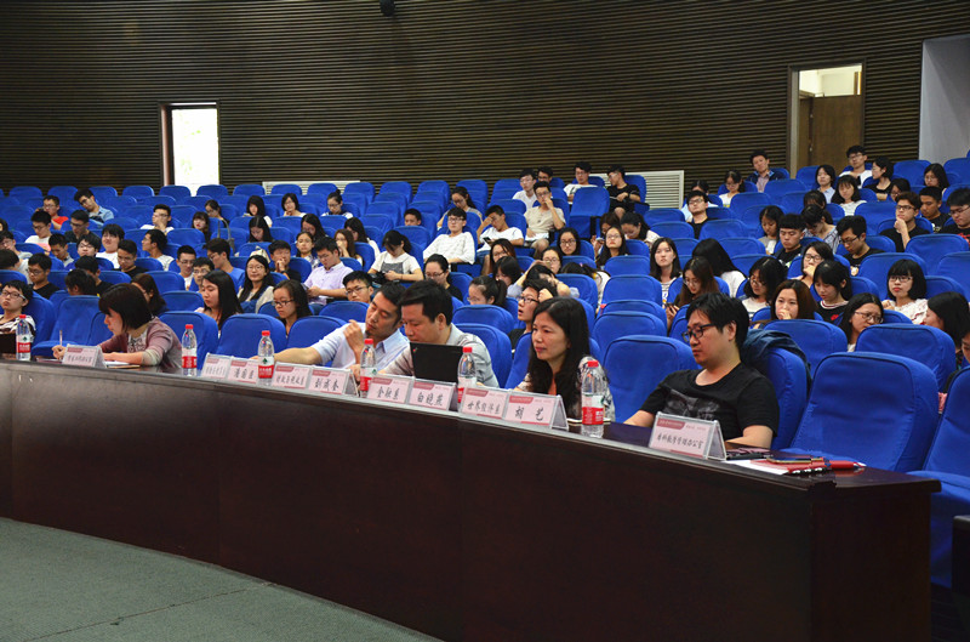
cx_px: 485
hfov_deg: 37.9
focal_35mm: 52
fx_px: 1411
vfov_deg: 25.6
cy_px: 321
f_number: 4.5
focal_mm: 35
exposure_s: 1/30
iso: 1400
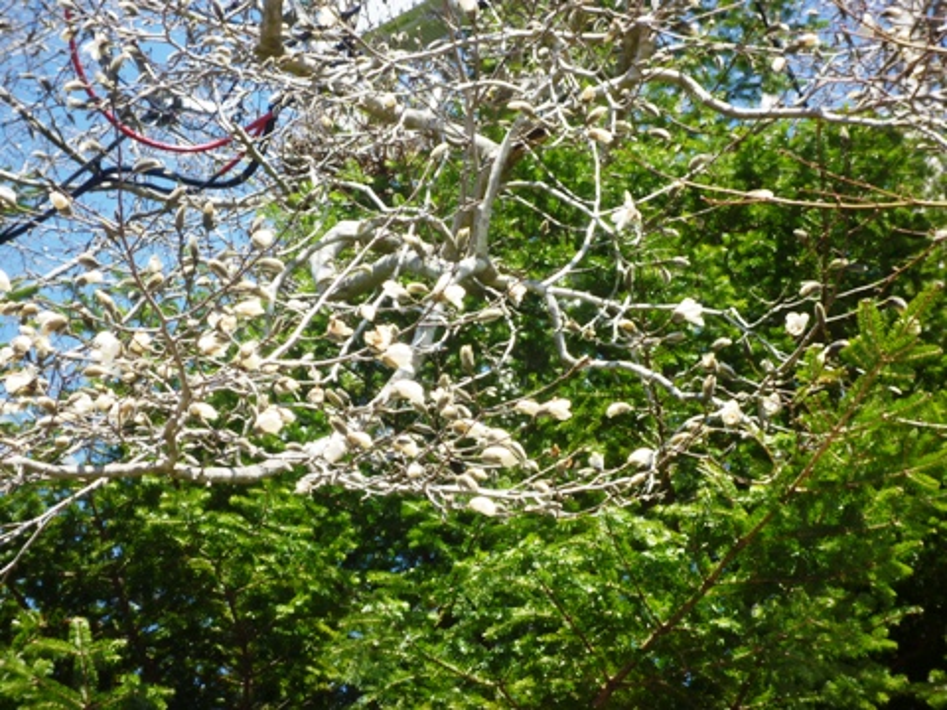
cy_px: 355
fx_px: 2982
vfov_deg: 13.6
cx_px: 474
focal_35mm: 109
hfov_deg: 18.0
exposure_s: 1/125
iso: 80
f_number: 5.7
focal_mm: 19.2
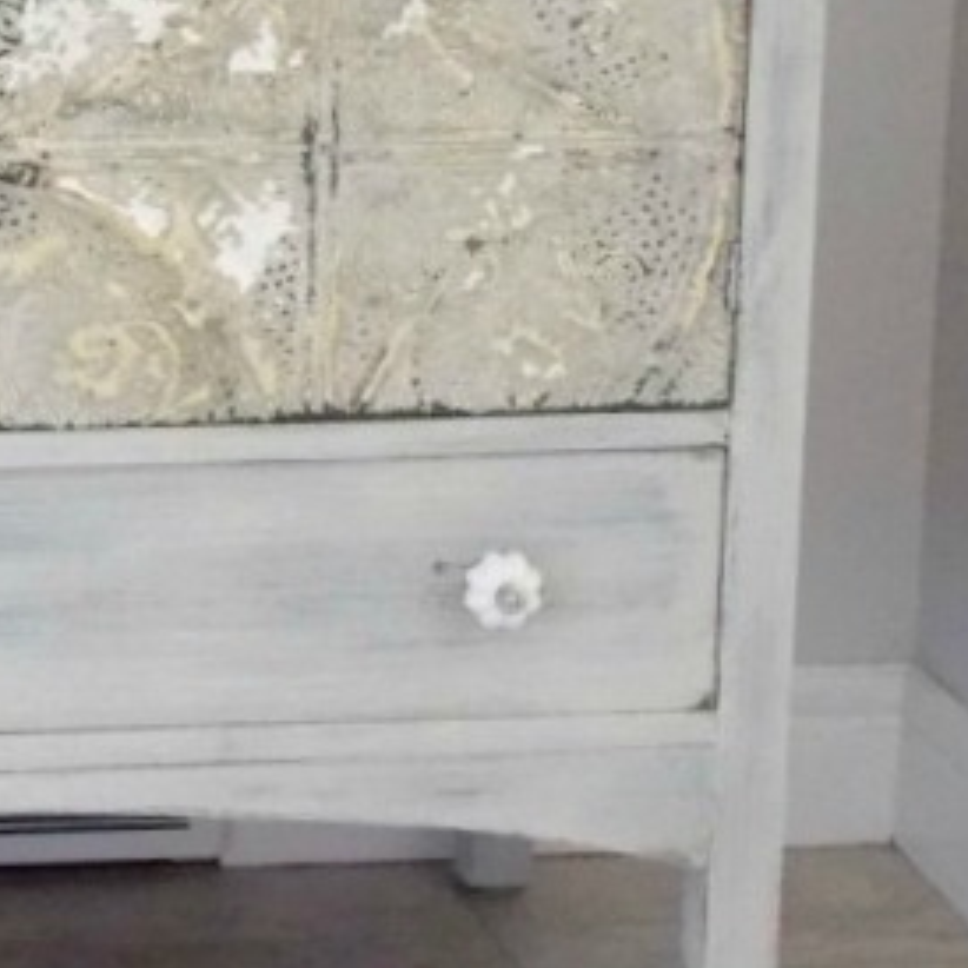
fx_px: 4303
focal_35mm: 136
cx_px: -182
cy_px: -237
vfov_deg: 12.5
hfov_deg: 12.5
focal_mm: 8.1
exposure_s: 1/4
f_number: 3.7
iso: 400
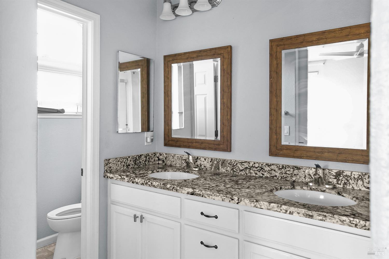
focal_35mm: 24
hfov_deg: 73.7
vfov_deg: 53.1
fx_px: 259
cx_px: 194
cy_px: 130
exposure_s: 1/30
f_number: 5.6
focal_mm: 16
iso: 2500
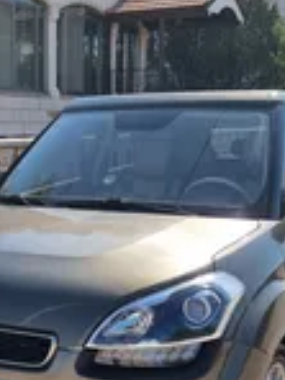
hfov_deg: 22.5
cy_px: 254
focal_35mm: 65
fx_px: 714
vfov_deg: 29.6
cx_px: 98
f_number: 1.8
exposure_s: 1/830
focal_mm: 6.7
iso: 50
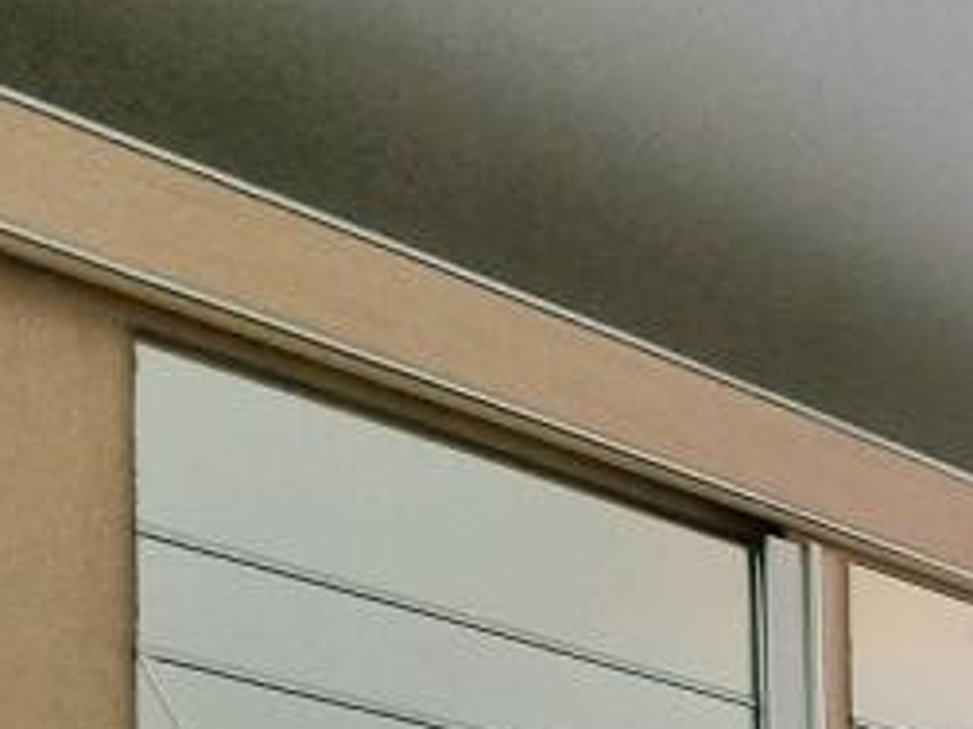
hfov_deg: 19.1
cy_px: 1435
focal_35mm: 53
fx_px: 1489
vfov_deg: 18.6
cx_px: 1969
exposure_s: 1/233
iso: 50
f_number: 2.2
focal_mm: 2.2
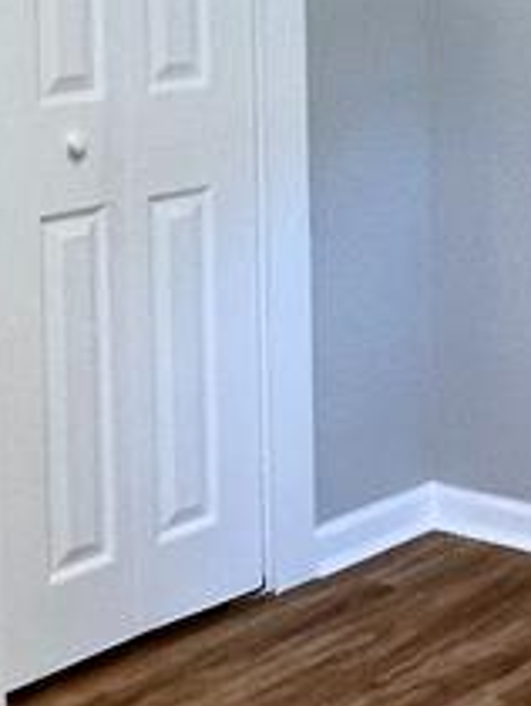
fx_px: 1939
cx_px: 605
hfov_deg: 15.1
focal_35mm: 95
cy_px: -7
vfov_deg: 20.0
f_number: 1.8
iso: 200
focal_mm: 1.57
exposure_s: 1/60
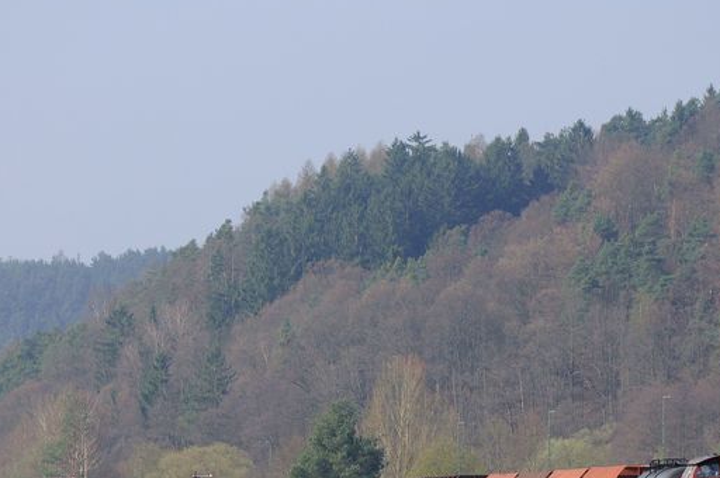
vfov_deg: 4.3
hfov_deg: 6.5
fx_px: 6292
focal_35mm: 315
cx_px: 426
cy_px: 396
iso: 250
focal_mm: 105
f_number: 9
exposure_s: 1/500
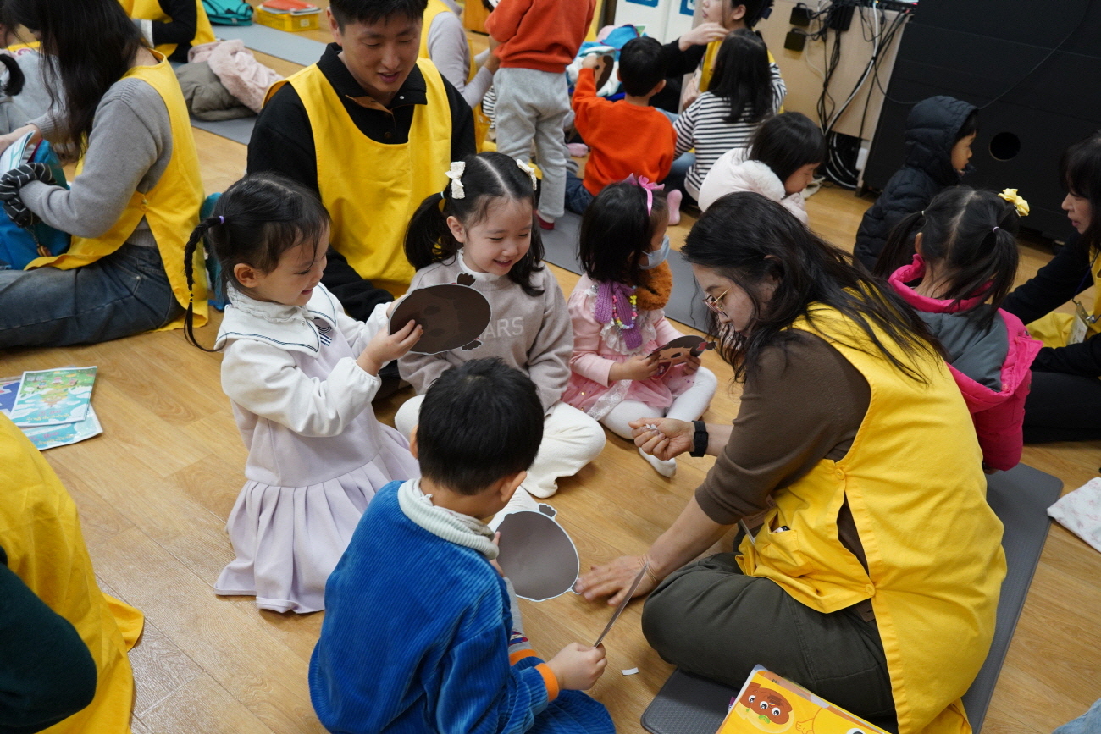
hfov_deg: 65.5
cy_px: 367
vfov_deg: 46.4
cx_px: 550
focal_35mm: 28
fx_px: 856
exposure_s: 1/80
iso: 2500
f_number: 5.6
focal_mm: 28
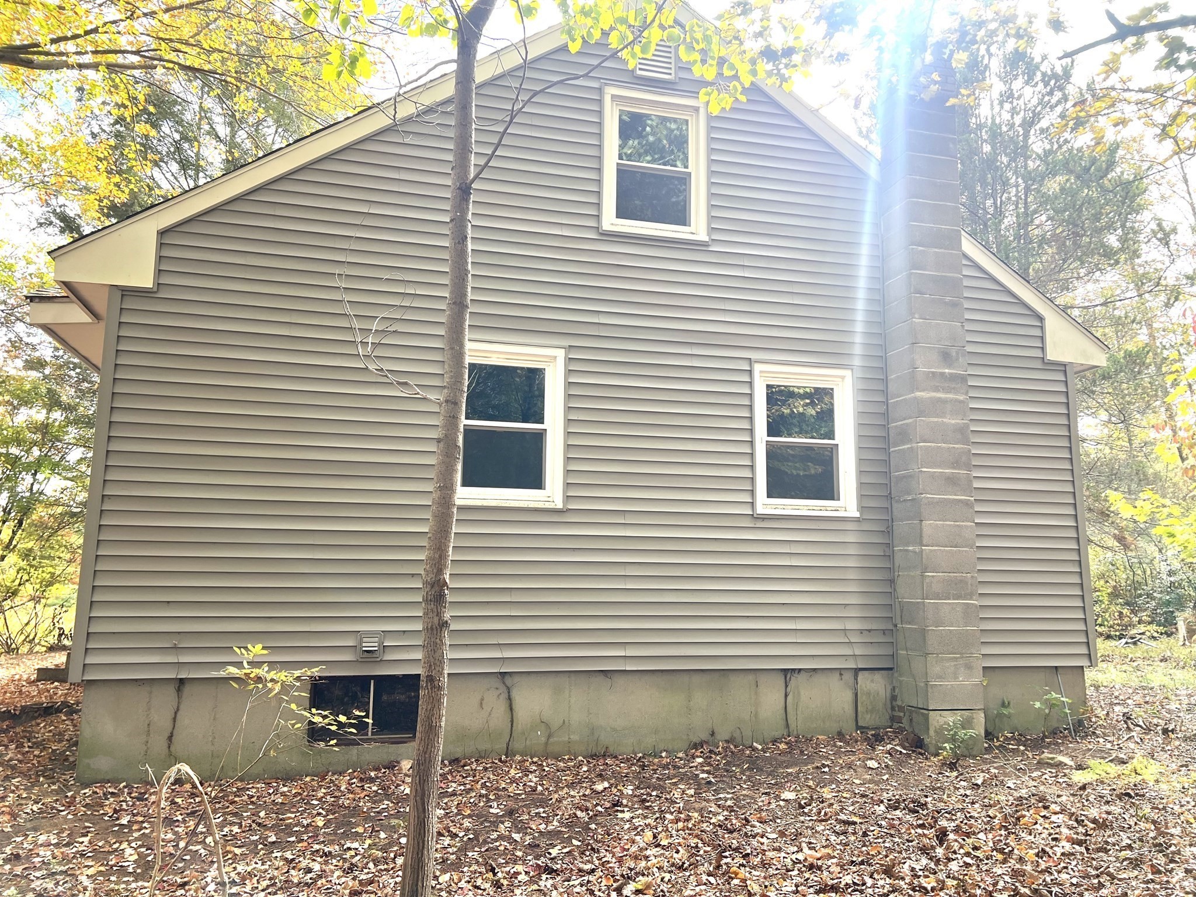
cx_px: 598
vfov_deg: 53.1
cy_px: 448
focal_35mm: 26
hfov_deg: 67.3
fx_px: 898
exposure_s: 1/397
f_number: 1.5
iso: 50
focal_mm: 5.7
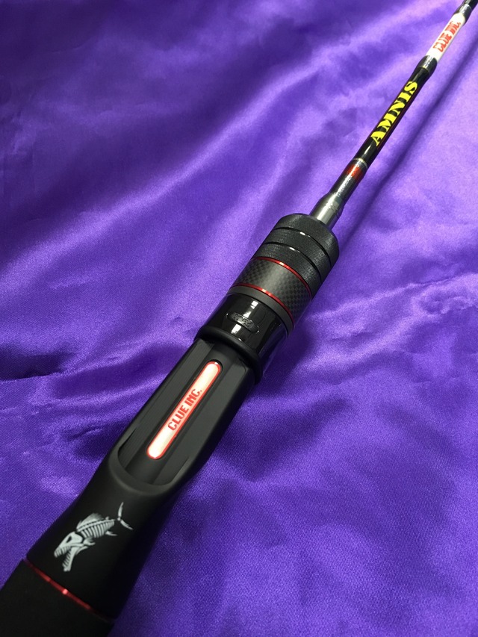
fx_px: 534
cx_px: 239
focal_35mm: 29
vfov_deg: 61.7
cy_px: 318
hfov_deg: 48.2
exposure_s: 1/30
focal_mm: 4.15
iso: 125
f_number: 2.2
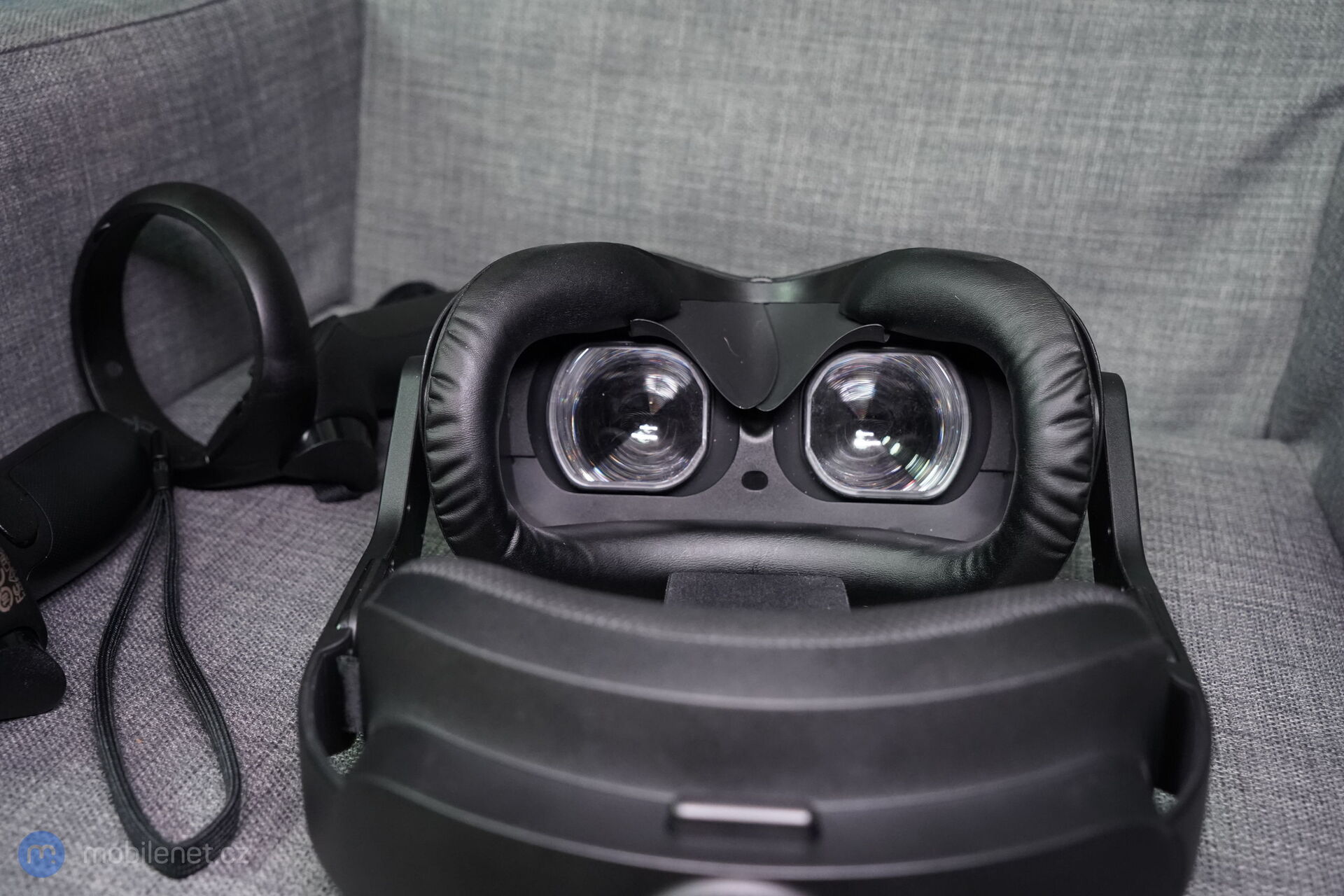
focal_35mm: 35
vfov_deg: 37.9
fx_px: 1307
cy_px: 448
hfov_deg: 54.4
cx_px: 672
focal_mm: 35
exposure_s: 1/160
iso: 4000
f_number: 6.3
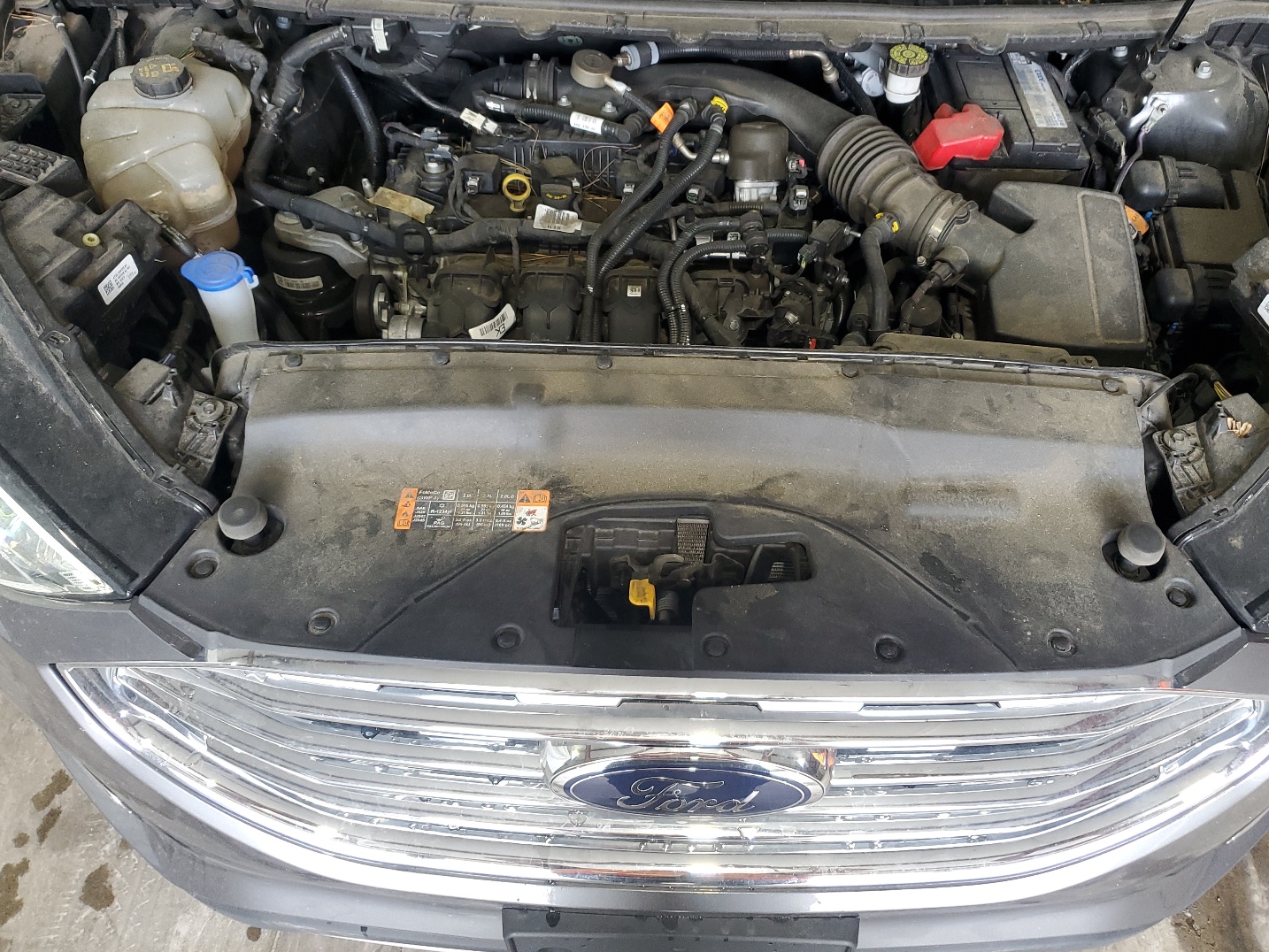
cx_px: 688
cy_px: 433
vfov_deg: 48.2
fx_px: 1063
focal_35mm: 29
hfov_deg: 61.6
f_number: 1.5
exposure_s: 1/60.2
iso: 94
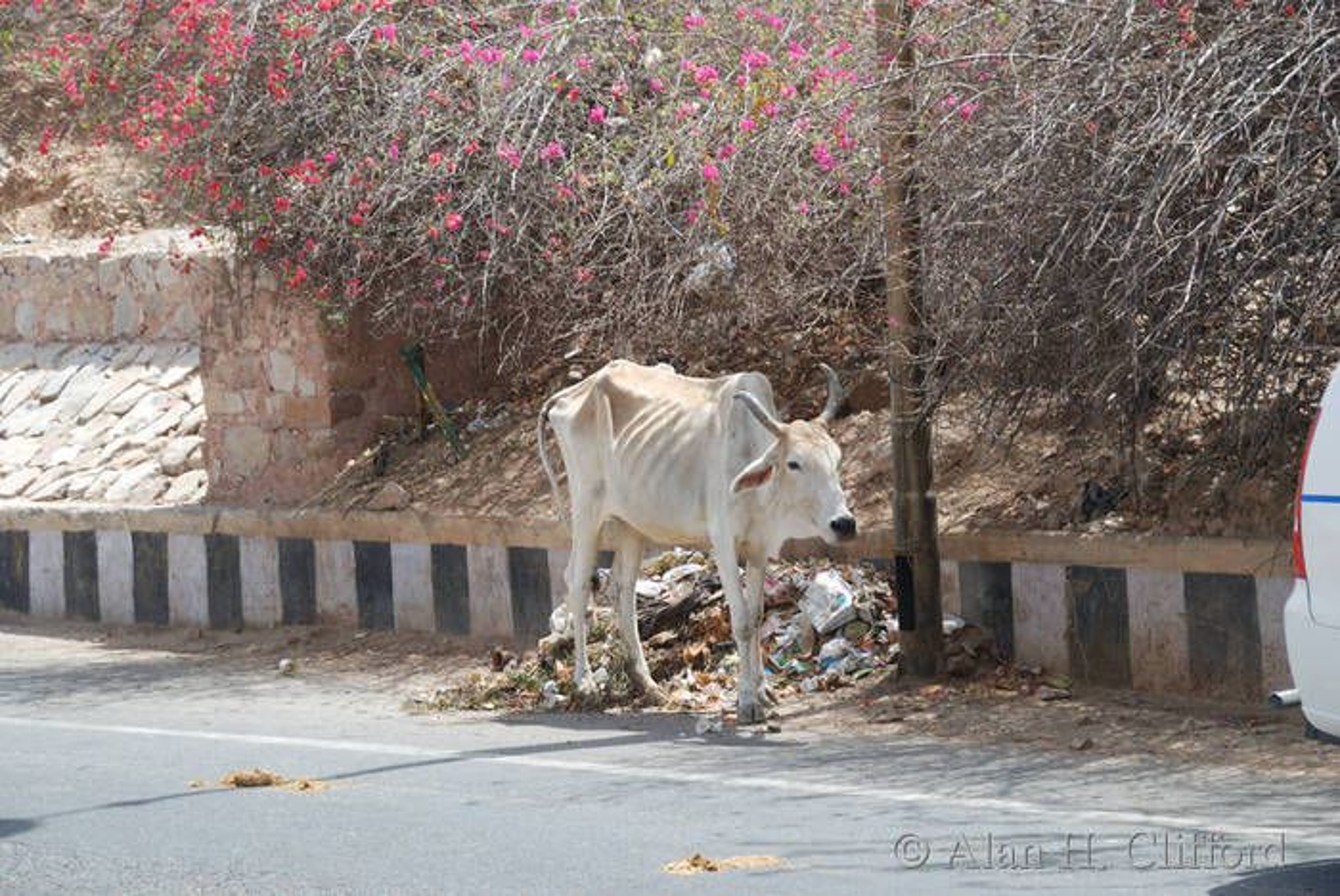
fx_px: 5029
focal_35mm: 135
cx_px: 670
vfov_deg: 10.2
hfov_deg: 15.2
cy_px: 448
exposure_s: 1/100
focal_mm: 90
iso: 100
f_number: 8
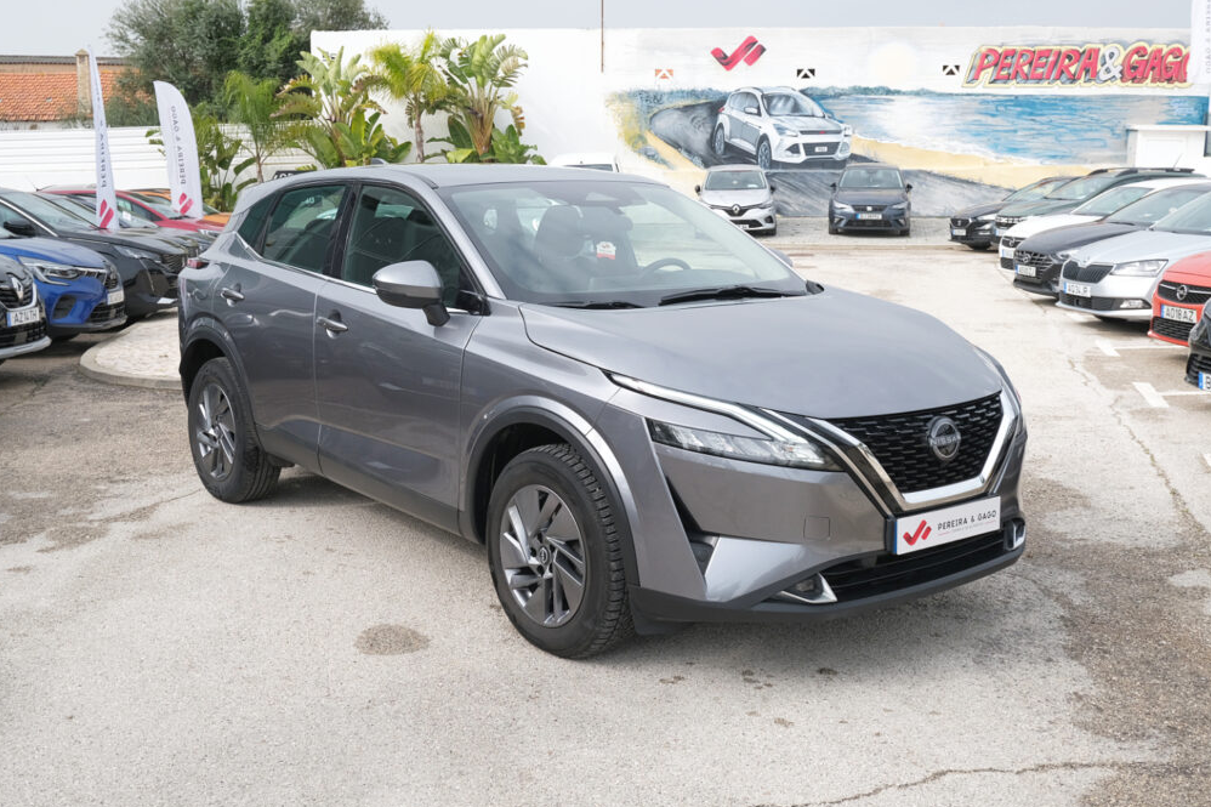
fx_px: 1312
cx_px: 596
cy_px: 412
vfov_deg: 34.2
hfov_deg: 49.6
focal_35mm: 39
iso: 250
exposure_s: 1/250
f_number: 9
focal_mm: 25.6
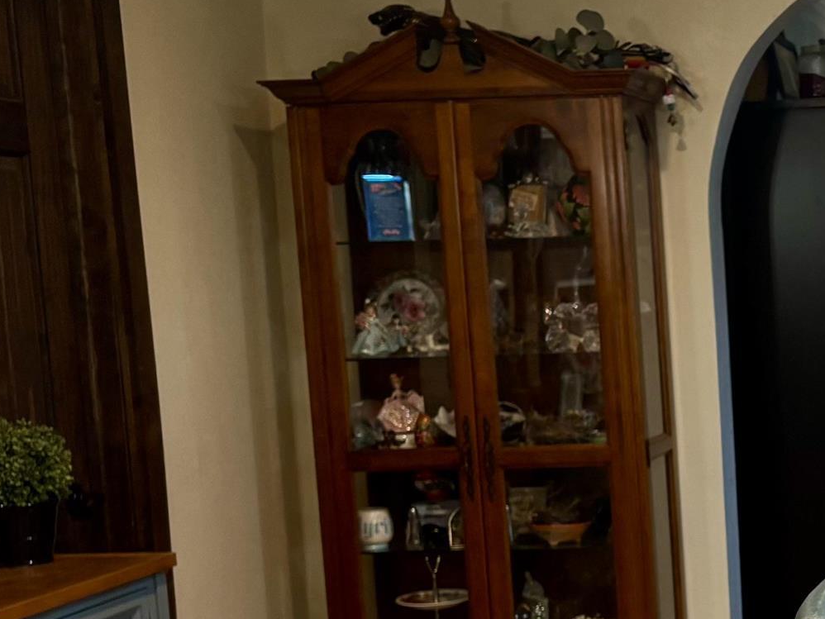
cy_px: 507
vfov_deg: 18.3
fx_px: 1907
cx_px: 1032
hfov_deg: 22.2
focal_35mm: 80
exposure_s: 1/60
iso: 80
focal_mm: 5.96
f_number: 1.6
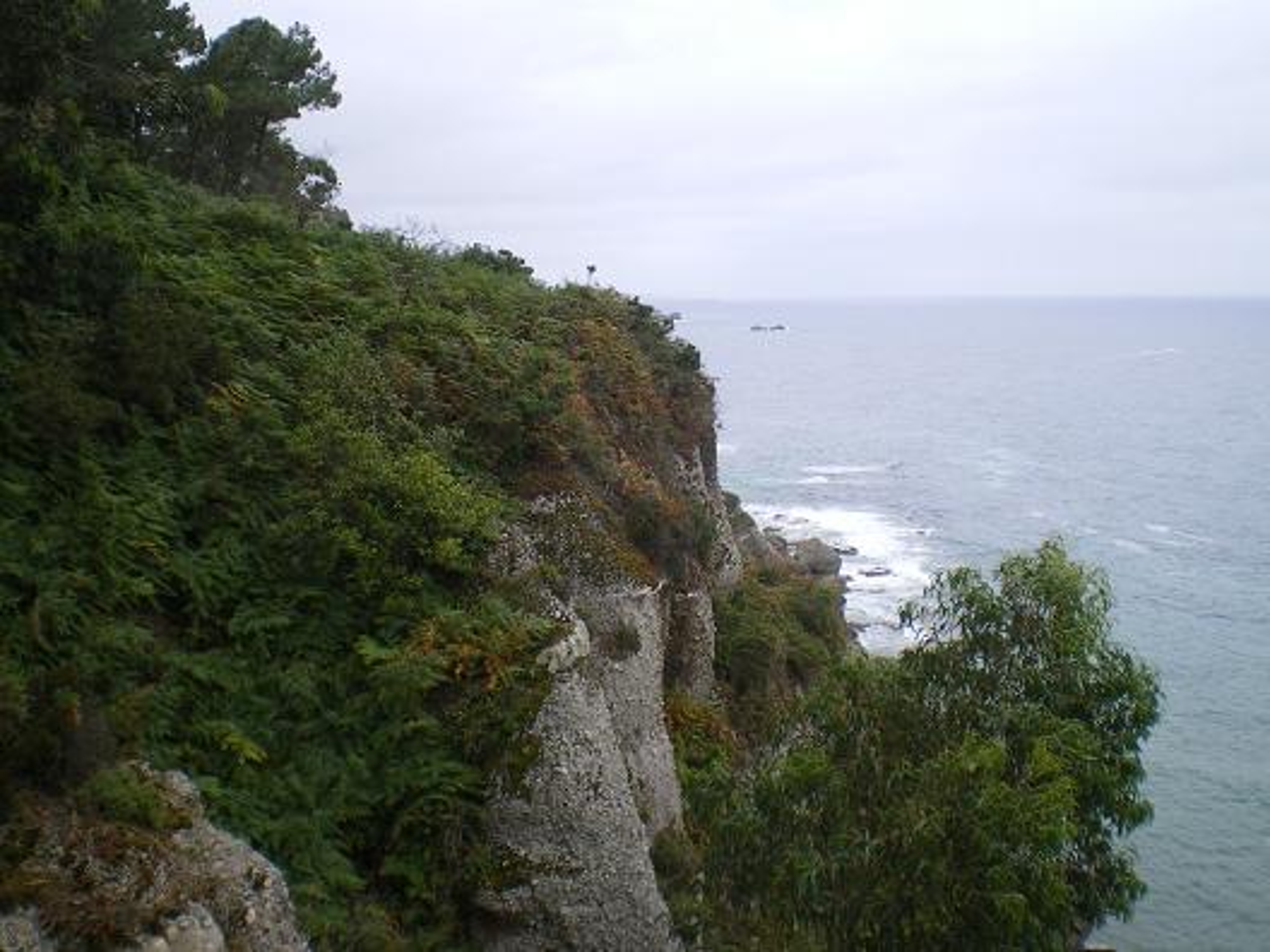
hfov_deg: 49.0
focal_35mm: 38
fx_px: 1394
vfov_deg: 37.7
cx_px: 635
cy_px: 476
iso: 64
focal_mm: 6.3
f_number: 4.6
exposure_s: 1/160
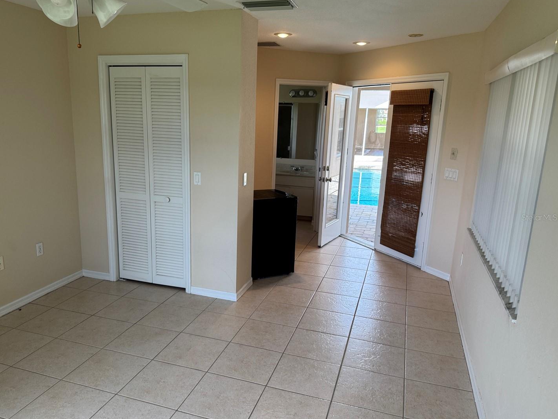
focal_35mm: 27
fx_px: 435
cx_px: 245
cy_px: 217
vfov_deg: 51.4
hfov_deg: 65.1
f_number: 1.78
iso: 80
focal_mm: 6.76
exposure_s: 1/120
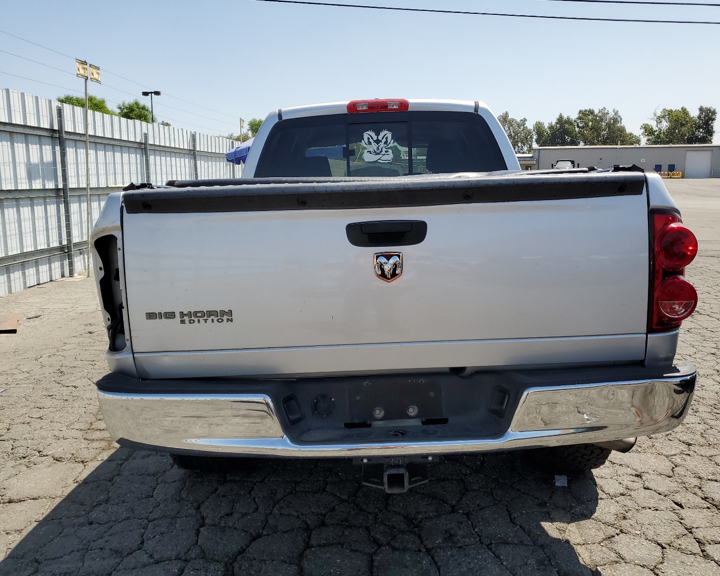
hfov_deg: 62.1
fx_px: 597
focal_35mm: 28
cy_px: 291
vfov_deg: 51.5
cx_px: 388
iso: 50
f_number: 1.5
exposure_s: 1/3333
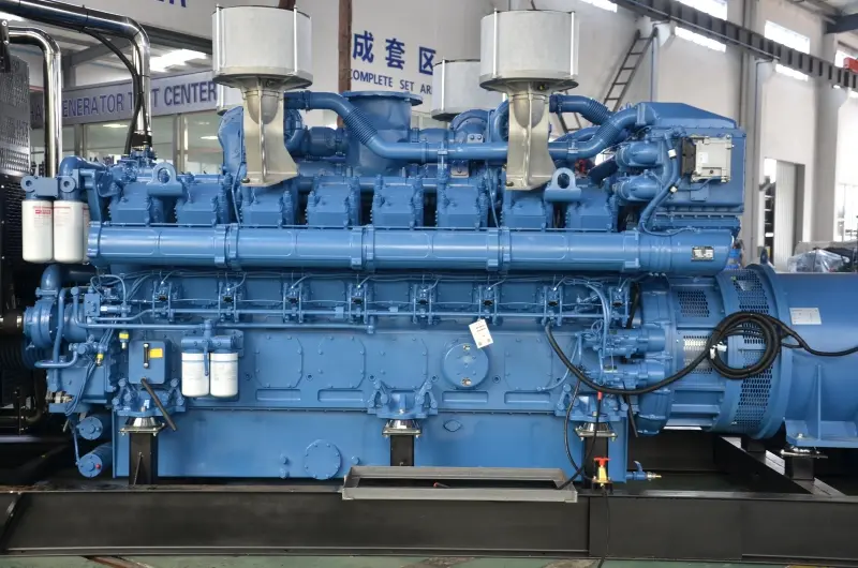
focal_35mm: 45
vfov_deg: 29.7
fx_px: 1070
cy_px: 284
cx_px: 429
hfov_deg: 43.7
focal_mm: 30
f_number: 4.2
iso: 250
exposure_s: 1/15
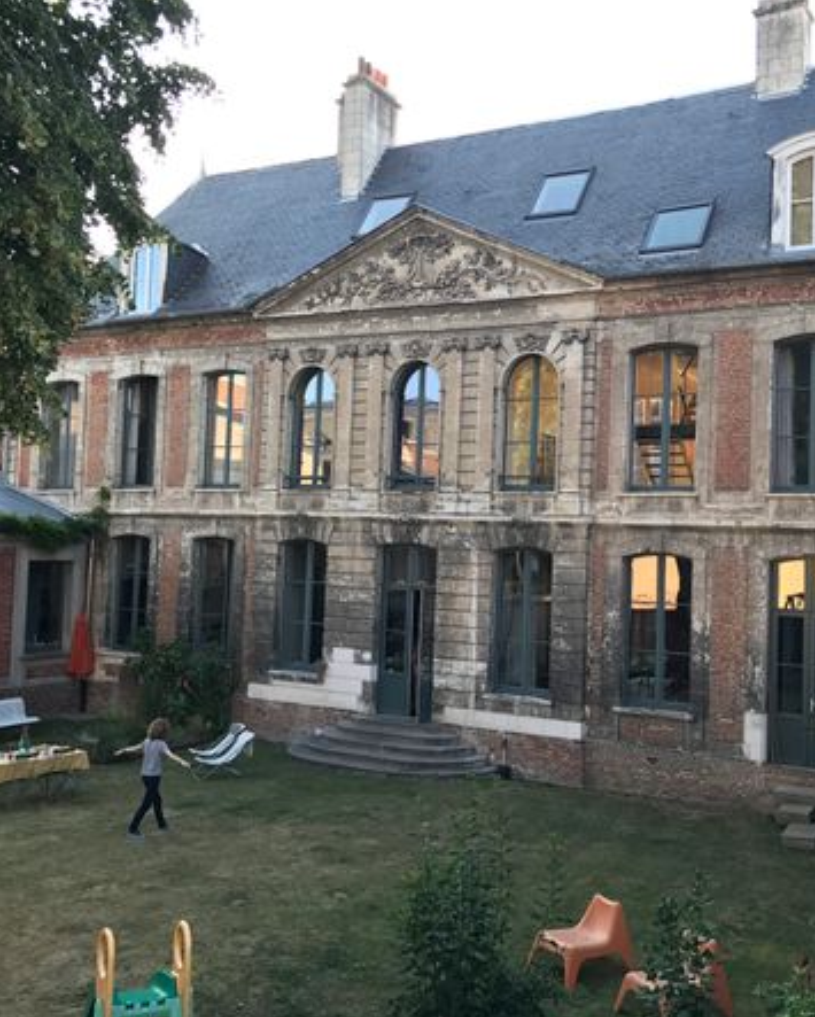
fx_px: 1114
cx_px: 466
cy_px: 505
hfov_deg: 40.1
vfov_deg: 49.1
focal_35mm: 37
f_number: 1.8
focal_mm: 3.99
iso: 20
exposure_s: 1/197
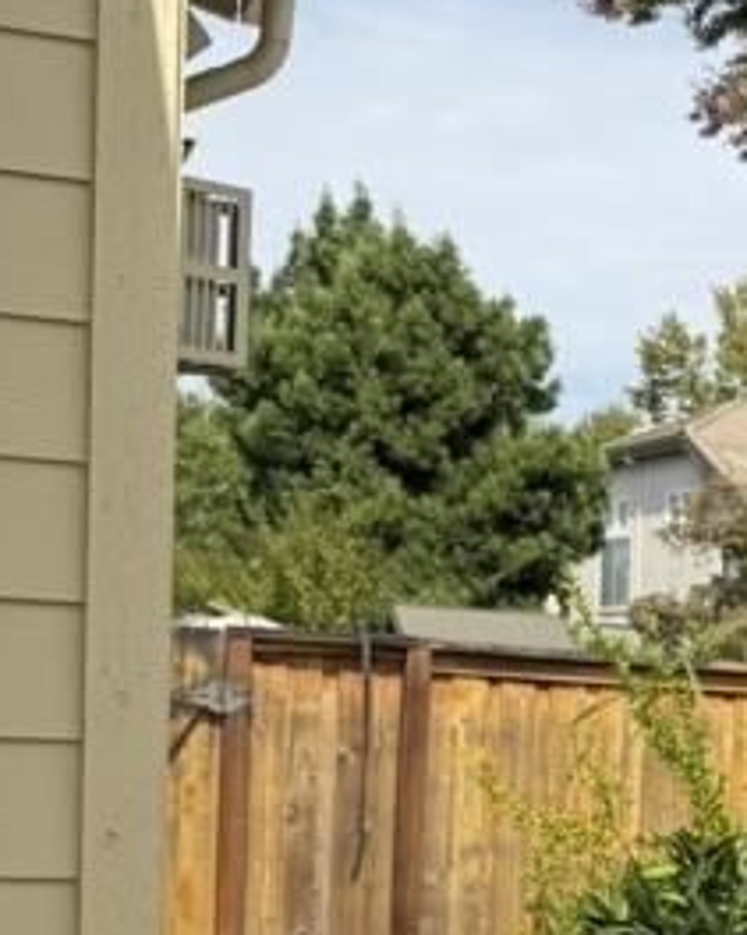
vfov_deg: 20.5
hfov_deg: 15.3
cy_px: 889
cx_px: 1200
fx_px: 2516
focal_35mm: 91
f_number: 1.78
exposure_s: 1/3953
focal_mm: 6.76
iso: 80
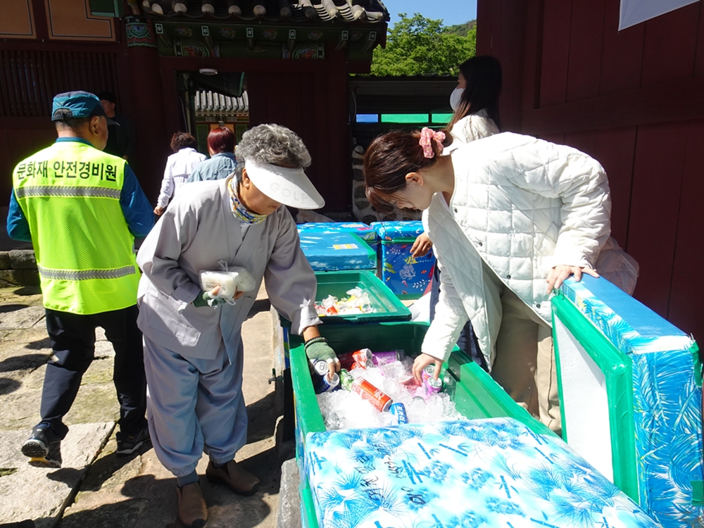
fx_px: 488
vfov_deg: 56.8
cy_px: 264
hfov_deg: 71.6
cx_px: 352
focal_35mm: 24
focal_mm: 4.25
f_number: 3.5
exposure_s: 1/640
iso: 80
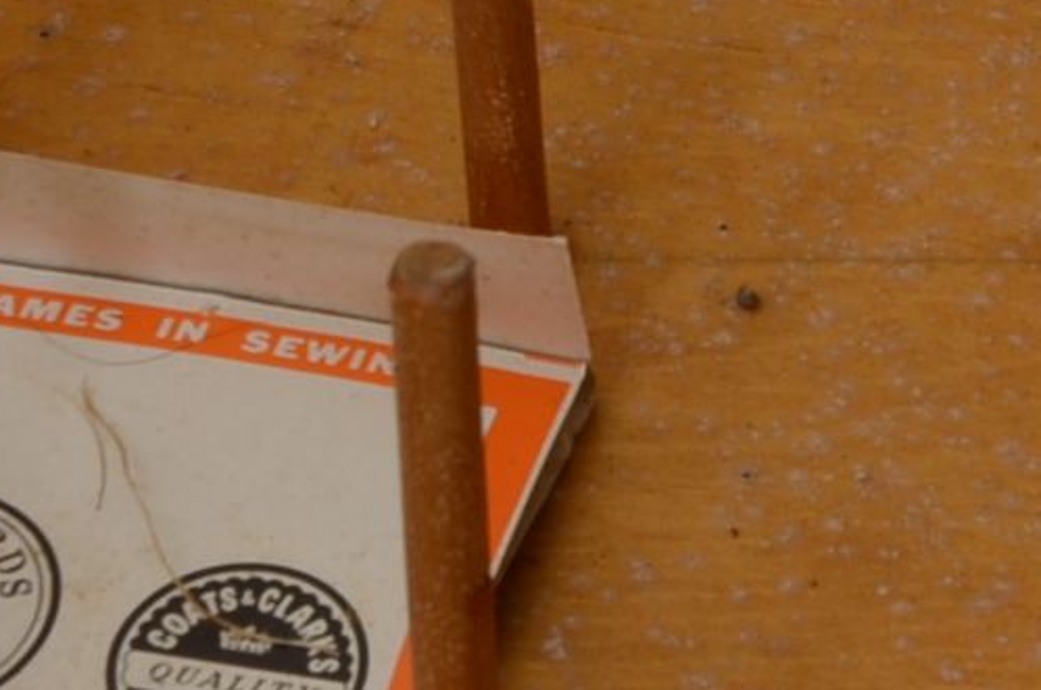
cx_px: 1842
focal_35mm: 555
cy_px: -298
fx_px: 16036
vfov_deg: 2.5
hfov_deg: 3.7
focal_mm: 75
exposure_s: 1/60
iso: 100
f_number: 13
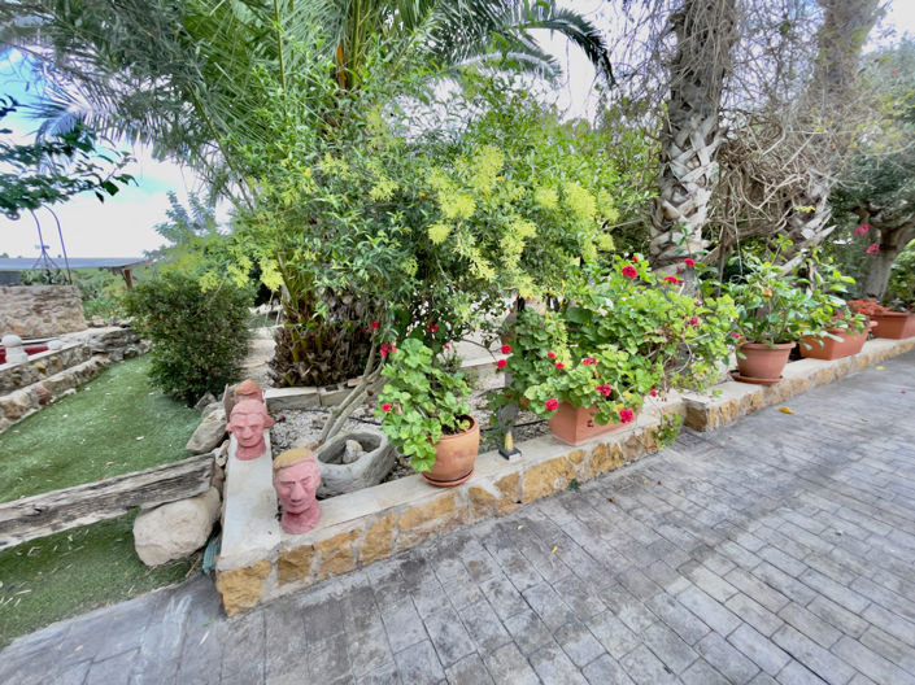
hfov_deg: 106.2
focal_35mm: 13
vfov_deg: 89.9
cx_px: 458
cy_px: 342
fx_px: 343
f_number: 2.4
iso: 25
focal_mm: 1.54
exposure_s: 1/101
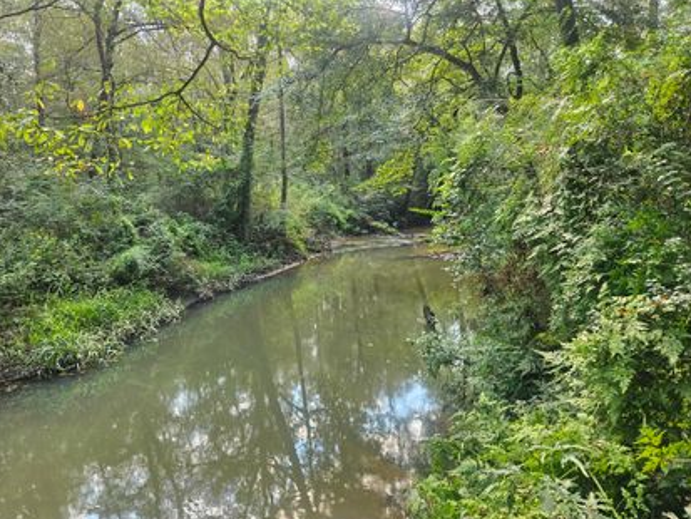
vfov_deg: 56.8
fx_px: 479
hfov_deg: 71.6
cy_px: 267
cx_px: 332
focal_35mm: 24
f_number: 1.8
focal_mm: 5.4
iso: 100
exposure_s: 1/120
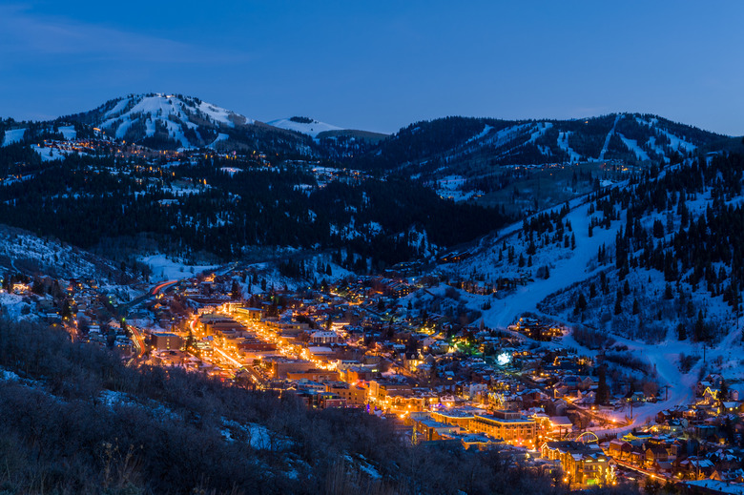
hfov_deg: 30.5
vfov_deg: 20.6
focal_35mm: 66
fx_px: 1363
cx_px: 372
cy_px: 248
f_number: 11
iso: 200
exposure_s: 13
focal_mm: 66
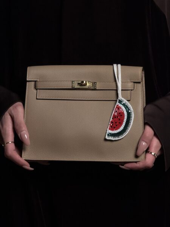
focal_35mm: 120
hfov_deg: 12.3
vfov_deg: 16.4
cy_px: 114
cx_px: 85
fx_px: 786
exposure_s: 1/101
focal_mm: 15.66
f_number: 2.8
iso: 50
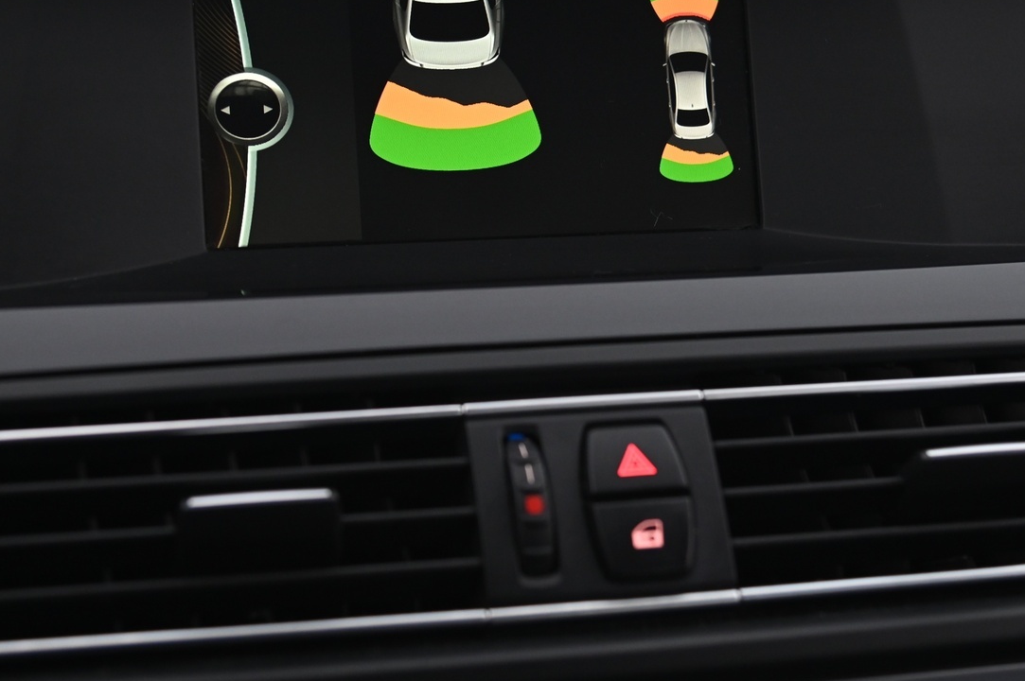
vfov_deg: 20.6
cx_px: 443
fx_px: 1877
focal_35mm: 66
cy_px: 302
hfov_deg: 30.5
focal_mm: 44
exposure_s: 1/20
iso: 2000
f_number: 4
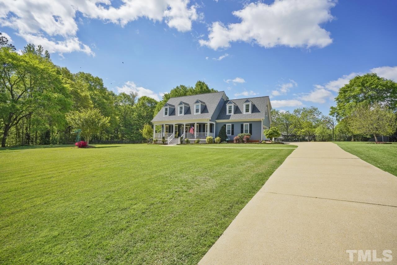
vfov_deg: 73.7
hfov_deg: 96.7
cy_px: 132
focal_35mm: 16
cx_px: 198
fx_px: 176
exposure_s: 1/1000
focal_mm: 16
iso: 640
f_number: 11
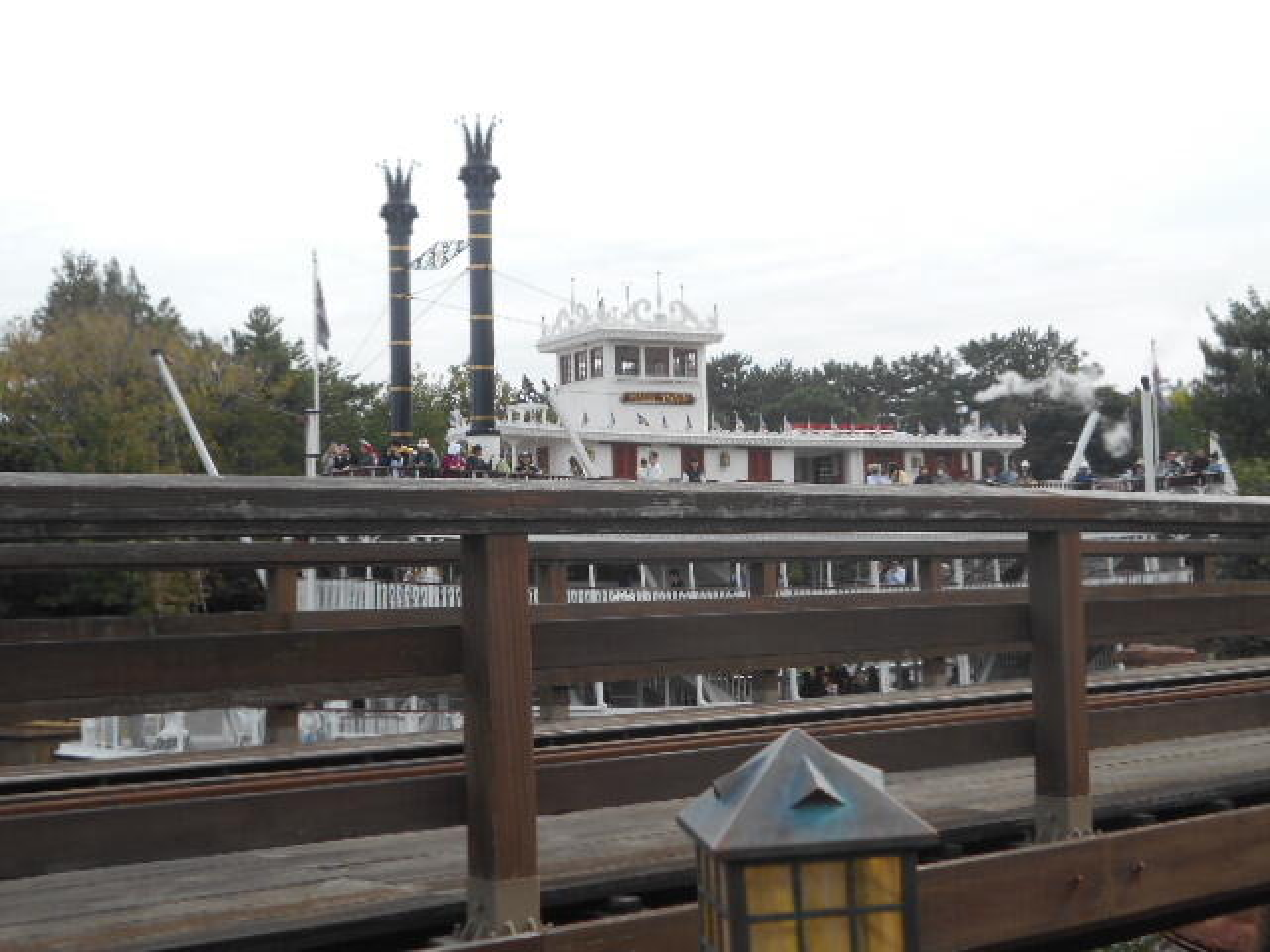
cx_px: 635
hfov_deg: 38.2
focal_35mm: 50
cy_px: 476
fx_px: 1834
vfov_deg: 29.1
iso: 80
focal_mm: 8.8
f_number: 4.5
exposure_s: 1/400
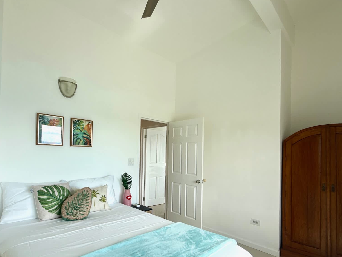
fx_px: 188
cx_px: 143
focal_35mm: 19
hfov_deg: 84.0
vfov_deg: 68.1
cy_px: 153
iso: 50
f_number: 2.2
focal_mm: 2.2
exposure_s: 1/257
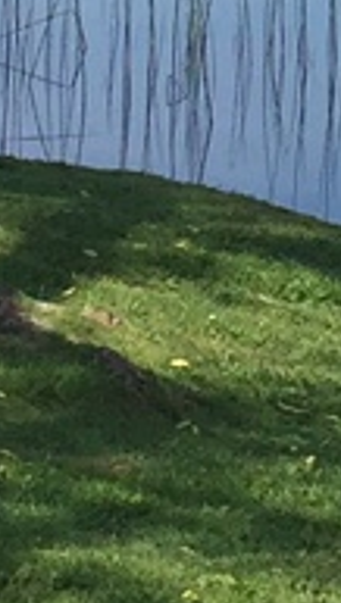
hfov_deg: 4.4
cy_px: -819
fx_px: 4279
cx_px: 1010
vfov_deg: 7.6
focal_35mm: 267
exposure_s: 1/1721
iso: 32
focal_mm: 4.15
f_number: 2.2
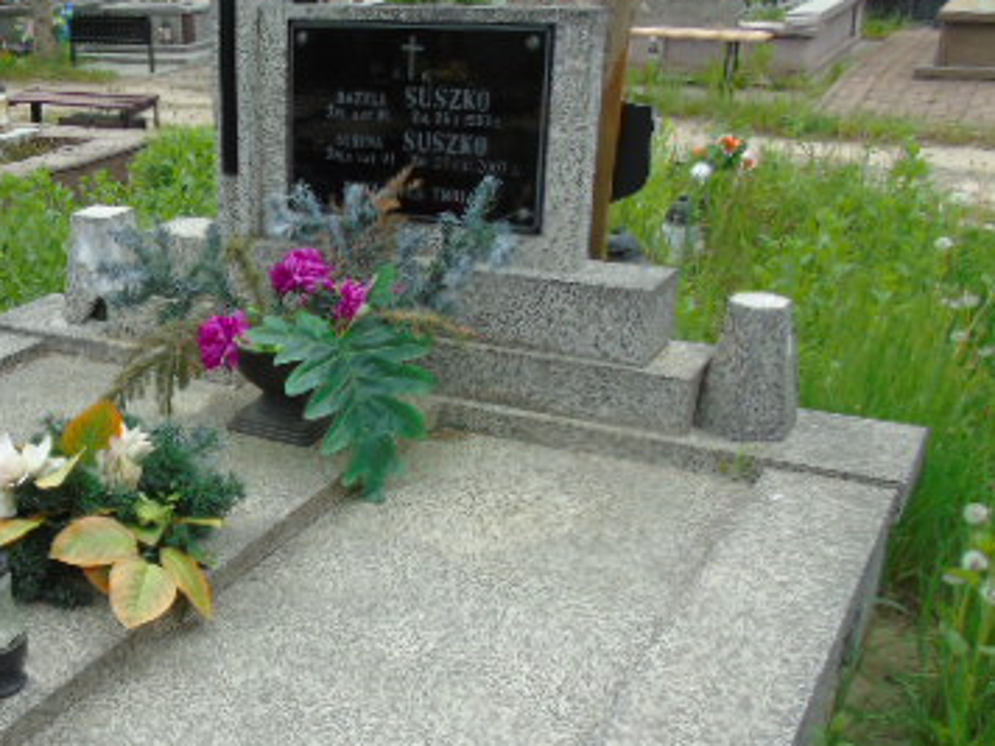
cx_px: 173
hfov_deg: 40.1
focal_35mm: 45
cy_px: 495
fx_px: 1293
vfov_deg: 31.9
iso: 80
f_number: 3.4
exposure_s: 1/250
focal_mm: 4.4
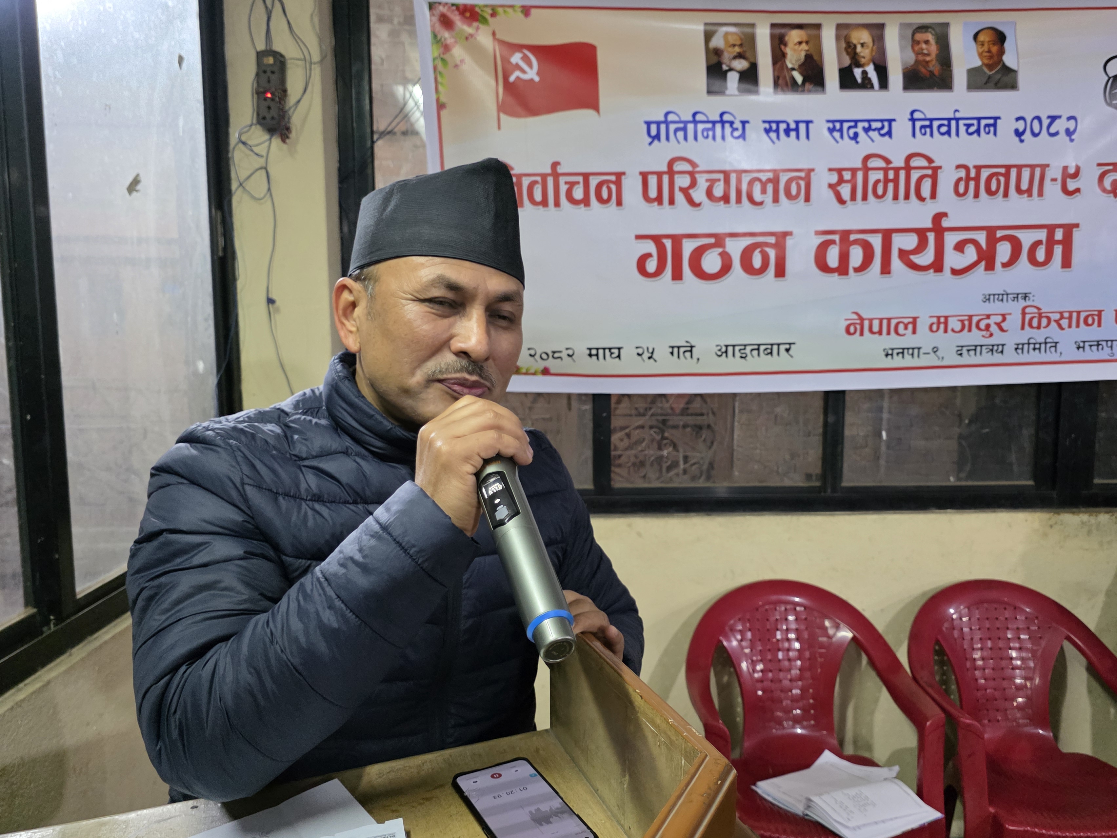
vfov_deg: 51.4
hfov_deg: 65.0
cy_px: 429
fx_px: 871
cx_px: 635
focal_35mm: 27
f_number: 1.7
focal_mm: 6.3
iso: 1250
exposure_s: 1/100
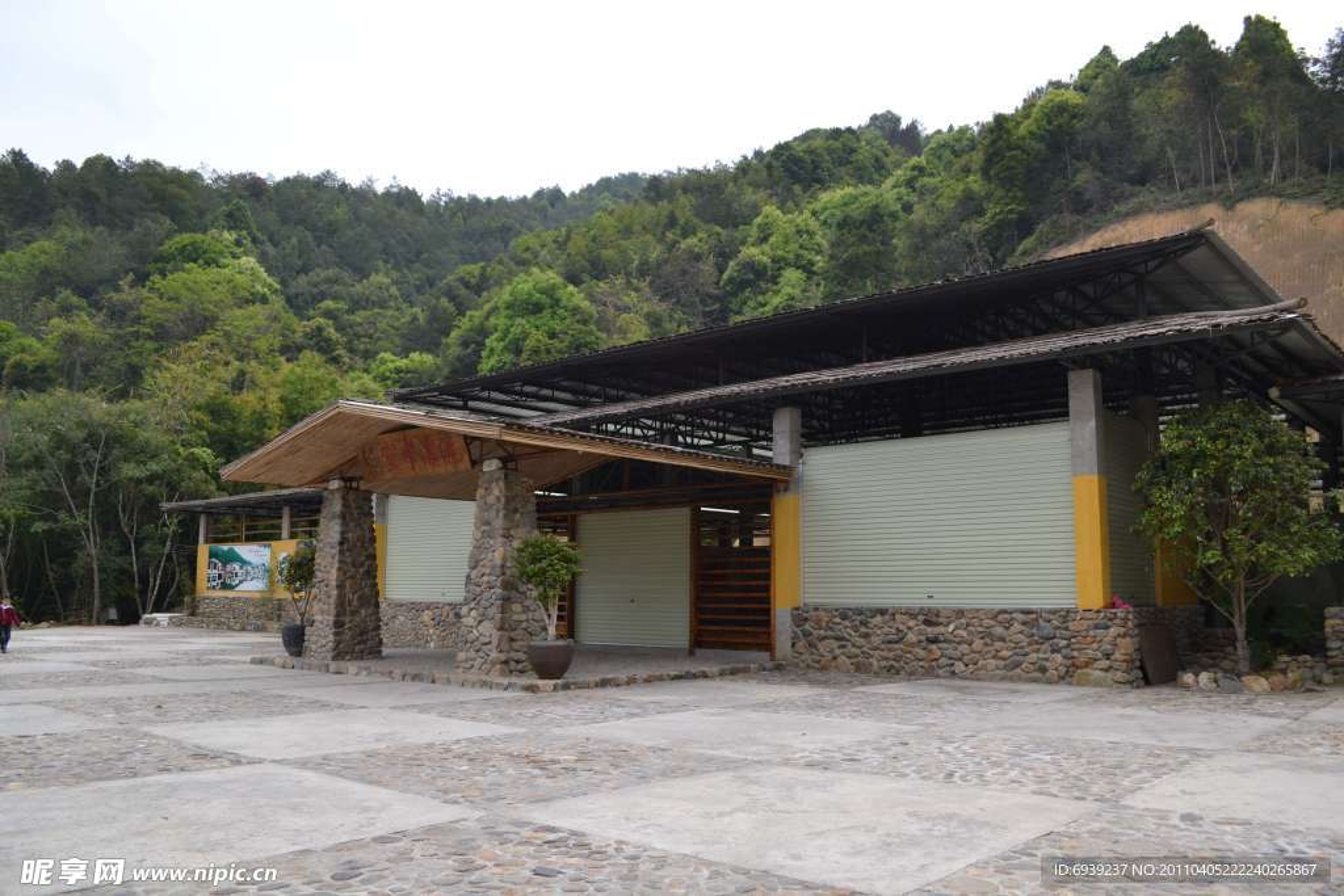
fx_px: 1008
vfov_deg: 47.9
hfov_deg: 67.4
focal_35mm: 27
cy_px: 448
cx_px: 672
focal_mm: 18
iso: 250
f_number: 5.6
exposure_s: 1/125
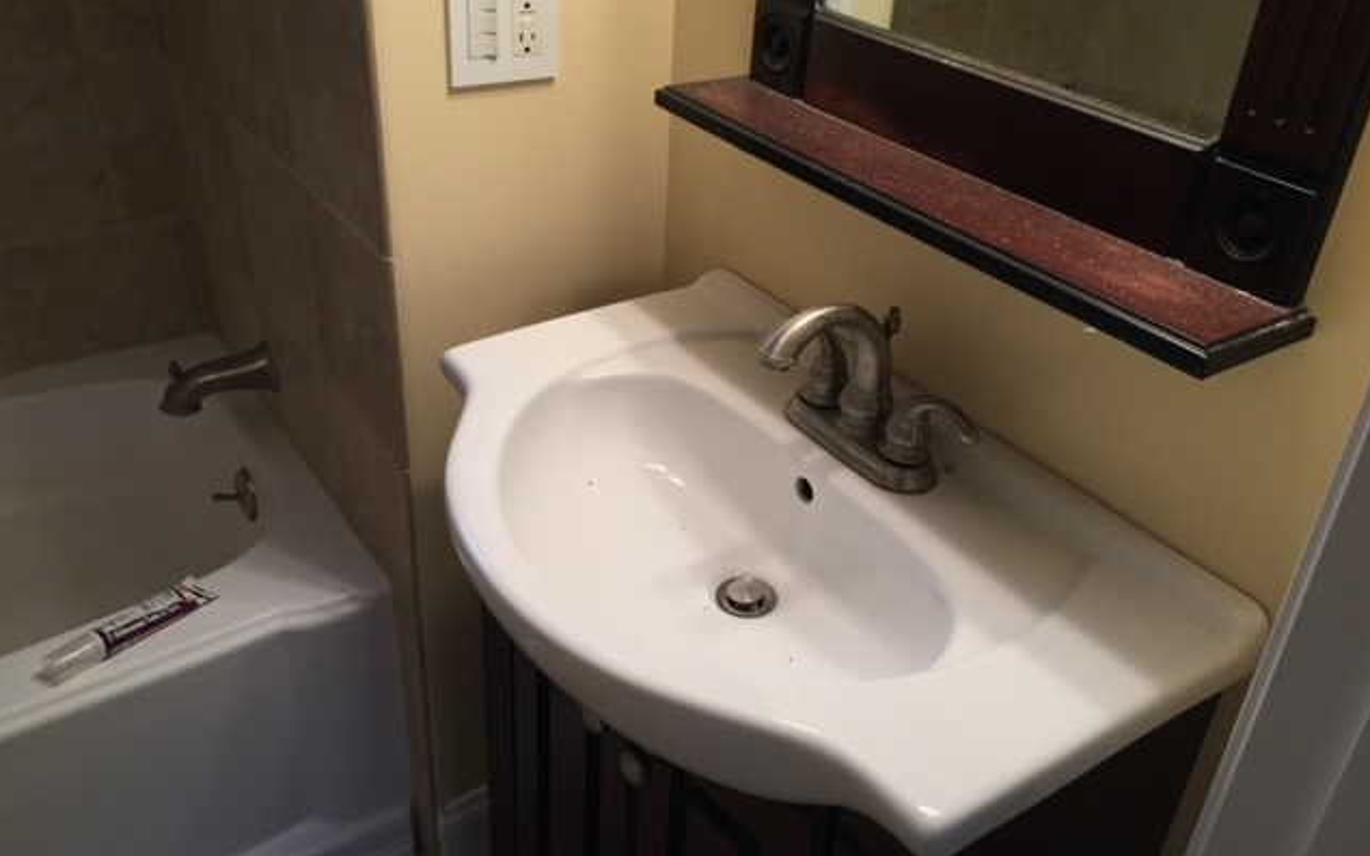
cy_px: 392
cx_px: 686
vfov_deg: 40.6
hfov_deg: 61.2
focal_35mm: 31
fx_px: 1158
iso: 100
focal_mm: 4.15
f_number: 2.2
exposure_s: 1/30
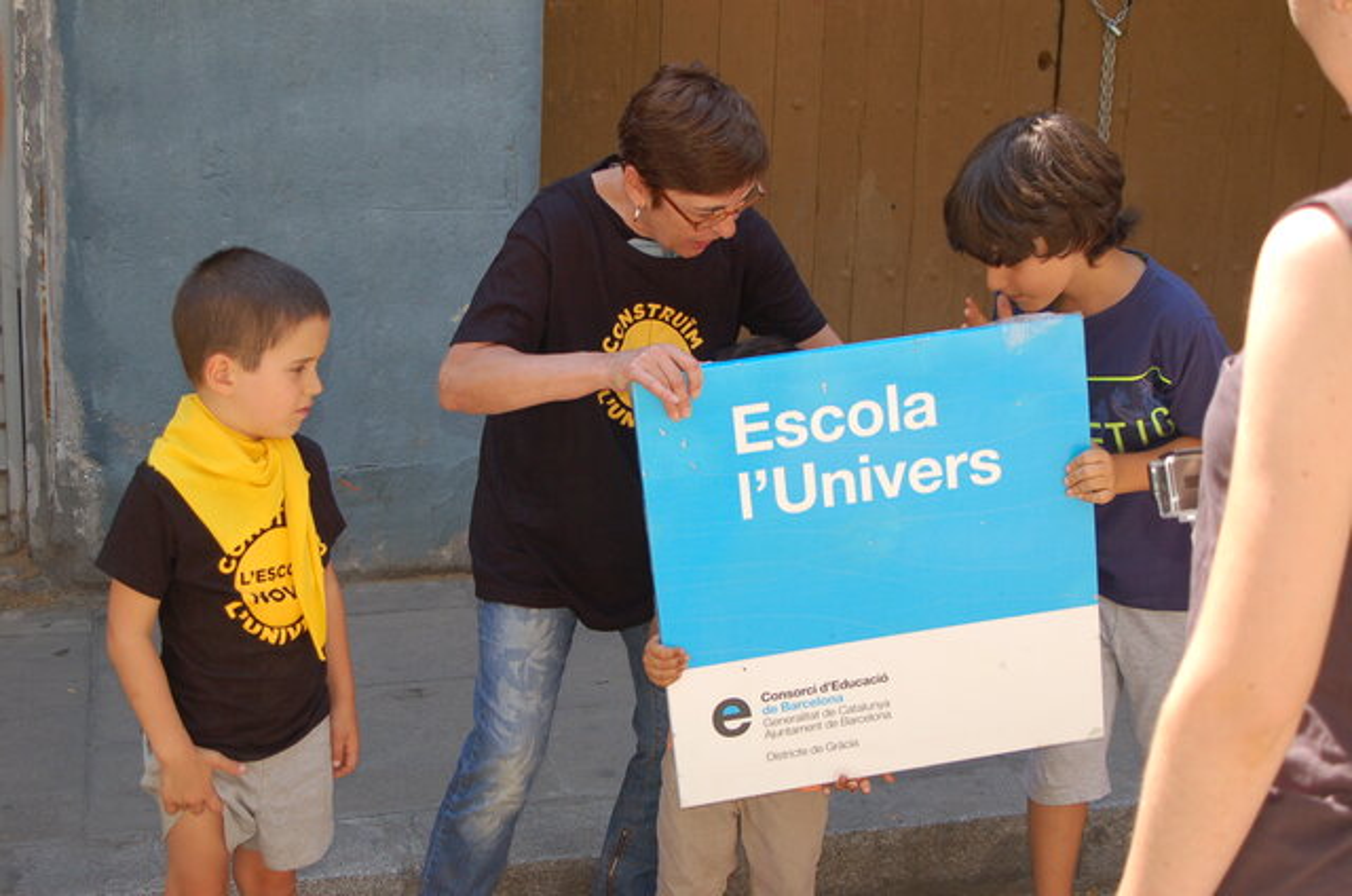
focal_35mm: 52
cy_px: 448
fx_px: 1968
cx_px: 676
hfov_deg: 37.9
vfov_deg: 25.6
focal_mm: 35
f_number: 4
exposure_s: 1/400
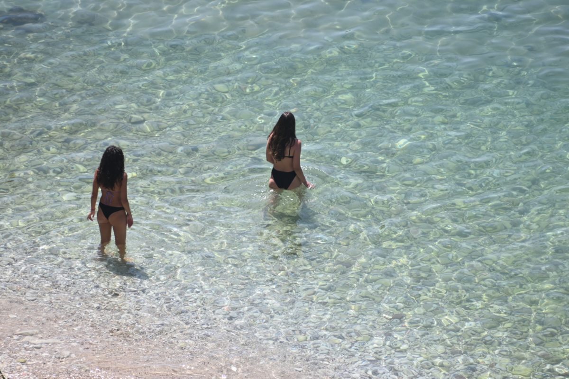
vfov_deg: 3.1
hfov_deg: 4.6
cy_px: 190
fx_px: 7112
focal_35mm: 450
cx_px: 284
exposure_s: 1/500
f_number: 6.3
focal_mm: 300
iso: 140
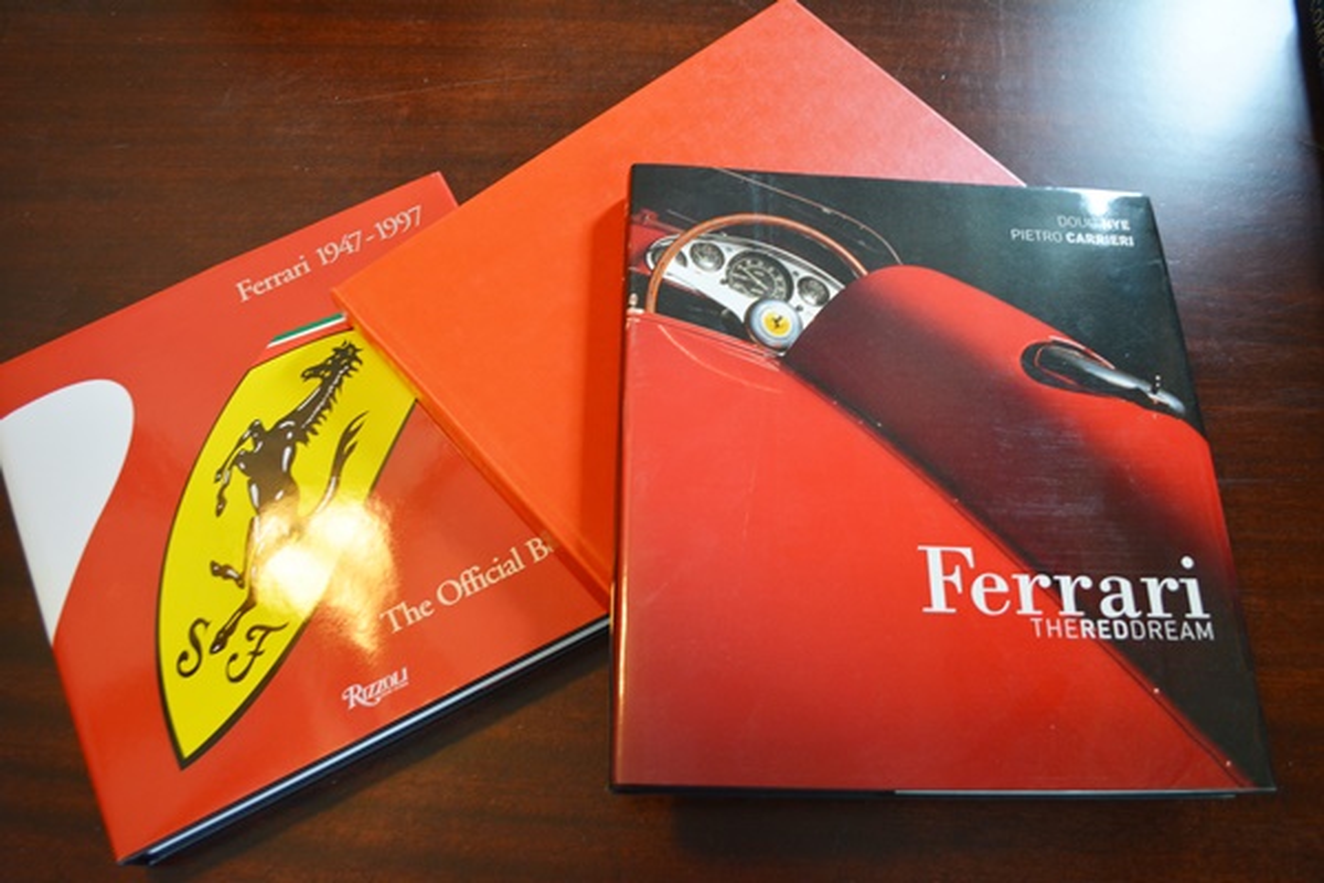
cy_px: 442
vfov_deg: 47.9
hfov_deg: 67.4
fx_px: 993
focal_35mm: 27
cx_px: 662
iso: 640
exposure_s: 1/60
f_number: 4
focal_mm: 18
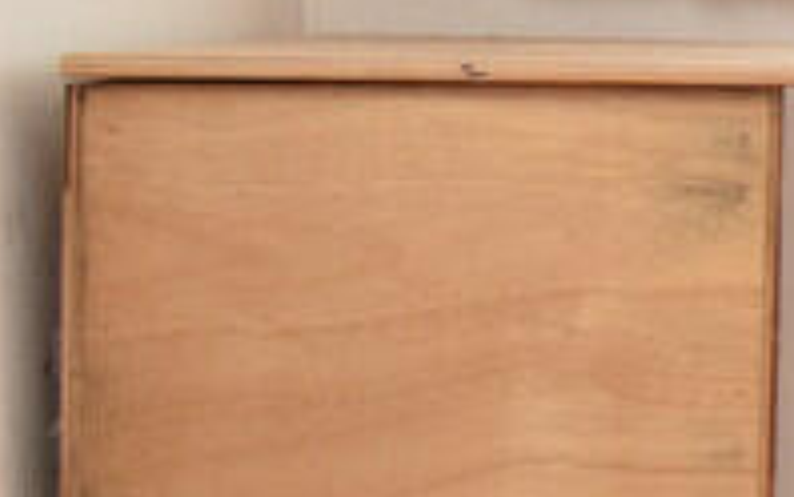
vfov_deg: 15.7
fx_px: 1710
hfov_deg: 15.6
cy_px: -150
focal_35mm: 79
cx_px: 1841
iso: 800
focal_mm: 10
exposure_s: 1/160
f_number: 4.5
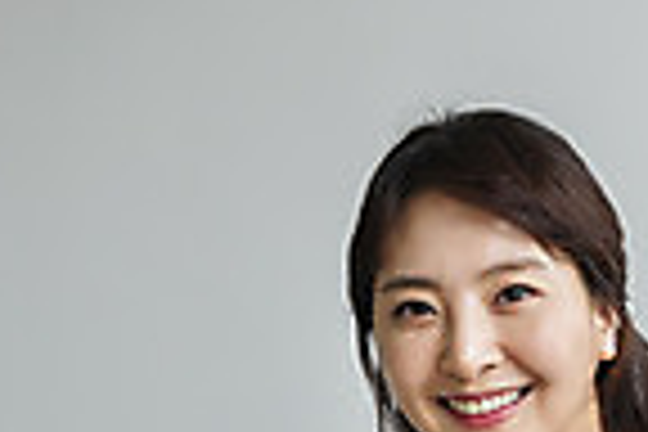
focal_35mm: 166
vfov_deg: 8.1
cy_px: 630
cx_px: 497
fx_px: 2988
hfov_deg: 12.3
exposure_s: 1/250
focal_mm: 40
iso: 800
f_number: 2.8
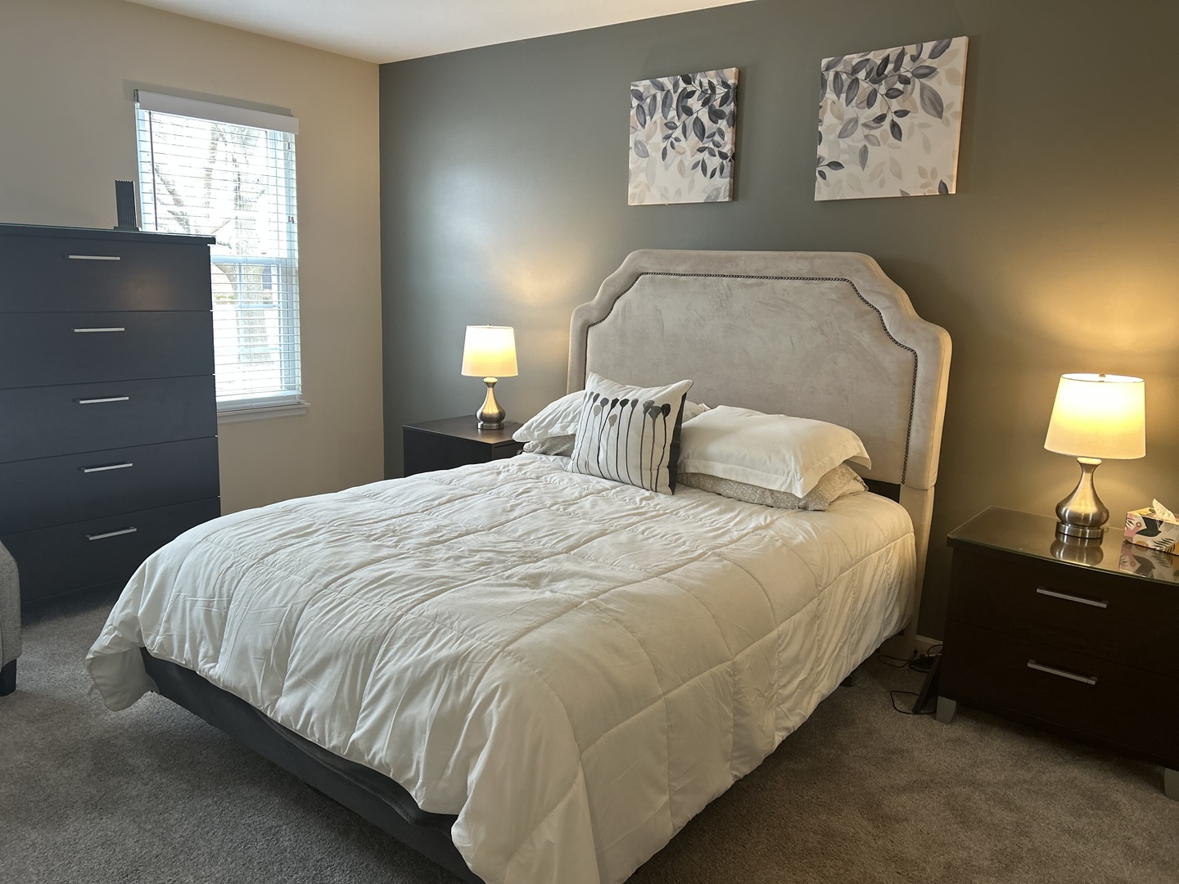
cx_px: 590
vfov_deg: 53.1
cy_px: 442
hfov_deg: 67.3
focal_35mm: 26
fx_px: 886
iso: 250
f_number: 1.5
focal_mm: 5.7
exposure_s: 1/60
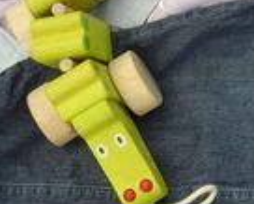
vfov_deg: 8.9
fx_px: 1294
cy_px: 236
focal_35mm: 172
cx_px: 45
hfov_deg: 11.2
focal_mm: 8.2
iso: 80
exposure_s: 1/350
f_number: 3.8
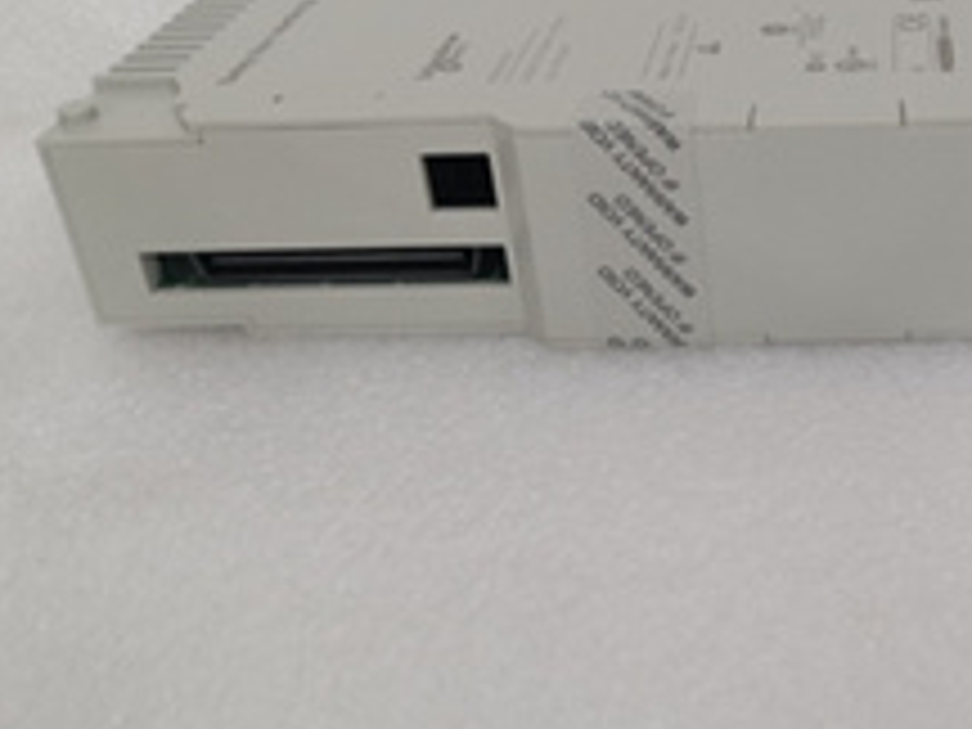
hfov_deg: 36.1
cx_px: 860
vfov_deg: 28.7
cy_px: 189
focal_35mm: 50
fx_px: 1404
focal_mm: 3.95
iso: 160
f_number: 1.8
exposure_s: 1/33.3
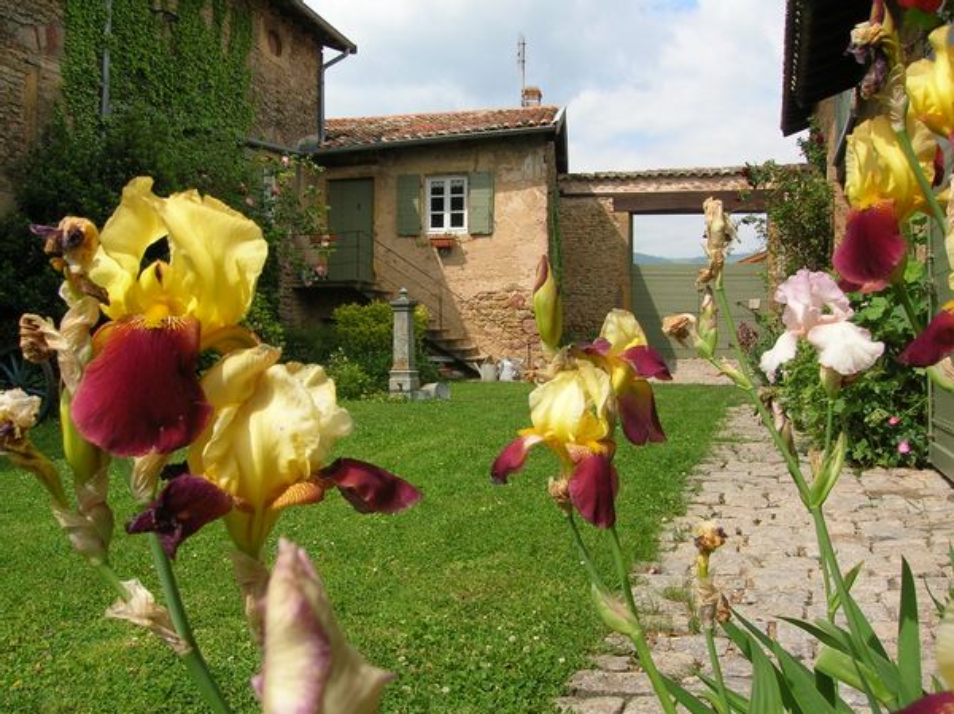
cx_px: 477
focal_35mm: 34
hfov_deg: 54.0
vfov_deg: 41.7
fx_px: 936
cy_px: 357
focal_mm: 5.7
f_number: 4.9
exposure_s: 1/270
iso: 50
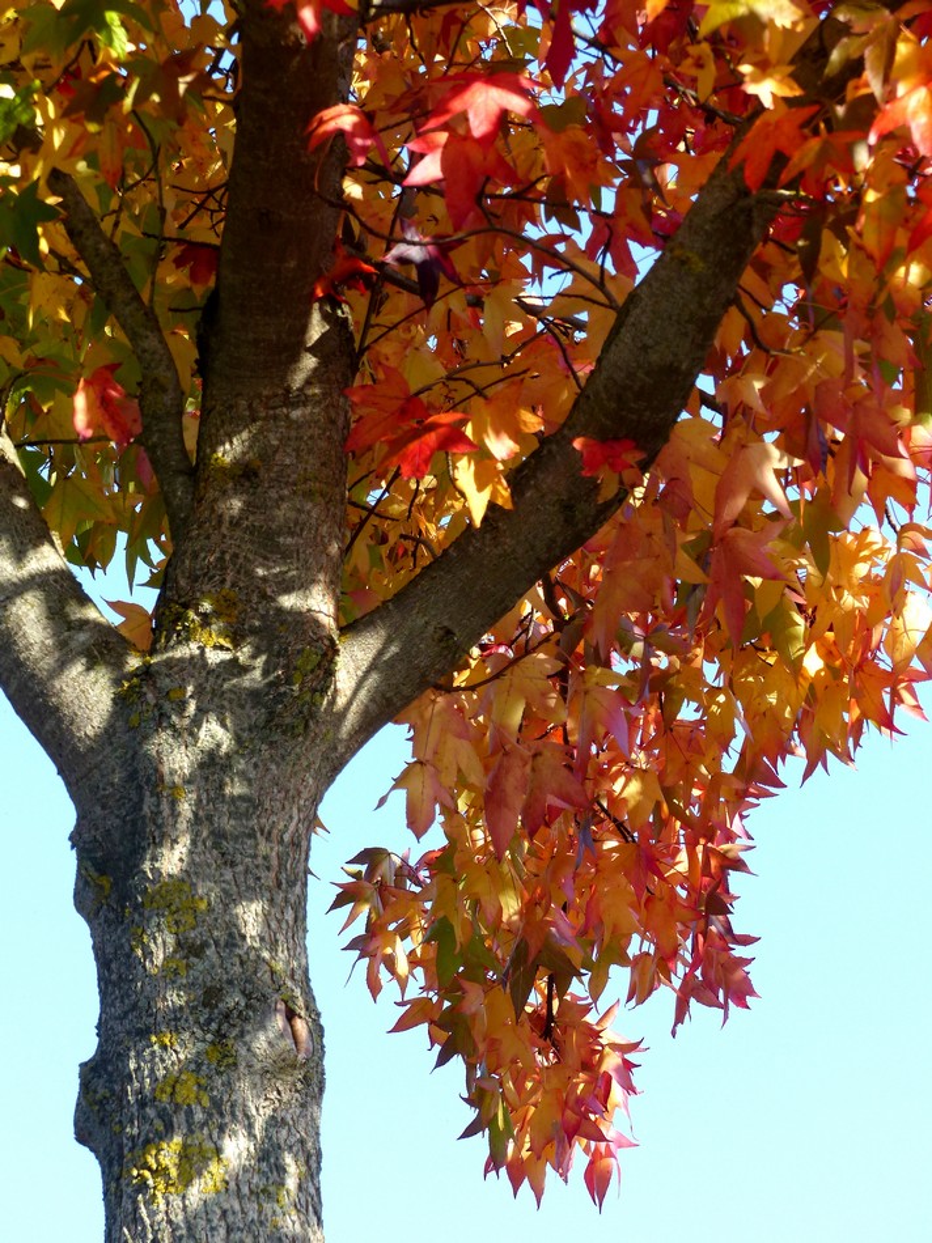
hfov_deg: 8.2
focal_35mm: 181
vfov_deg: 10.9
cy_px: 622
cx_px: 466
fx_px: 6501
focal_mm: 32.5
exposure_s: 1/500
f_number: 4
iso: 100
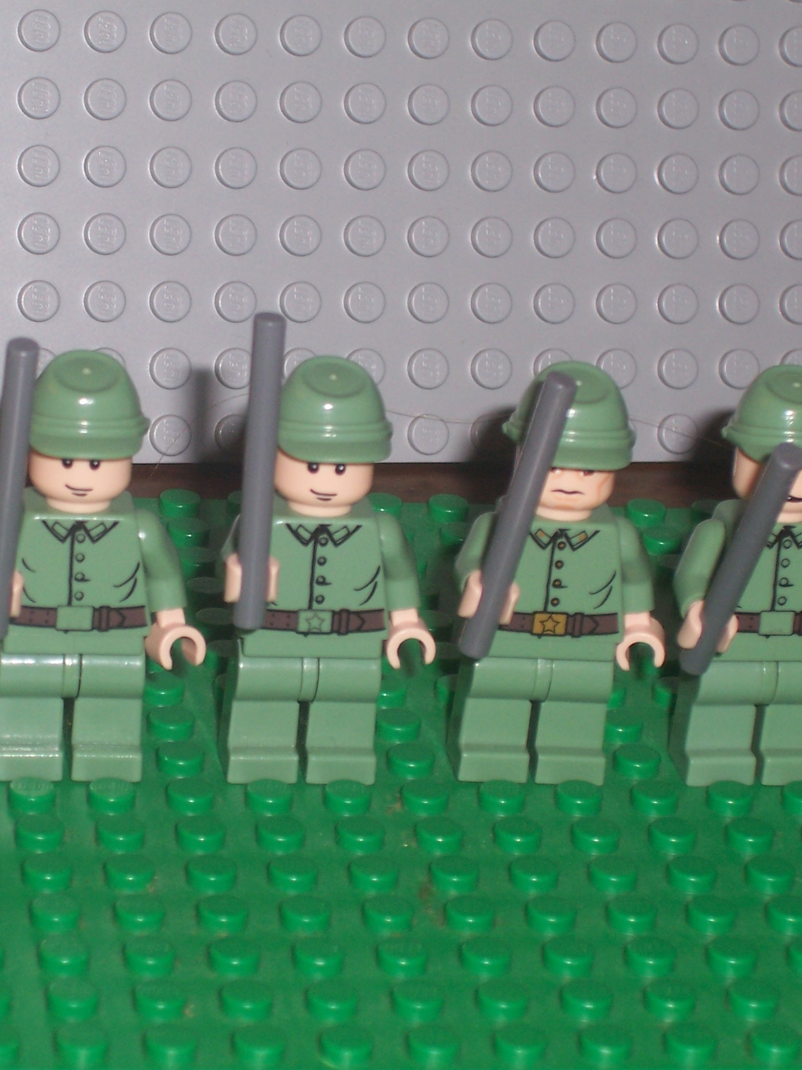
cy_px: 535
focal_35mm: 137
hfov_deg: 10.8
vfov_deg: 14.4
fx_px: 4233
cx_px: 200
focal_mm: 16.8
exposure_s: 1/90
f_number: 4.6
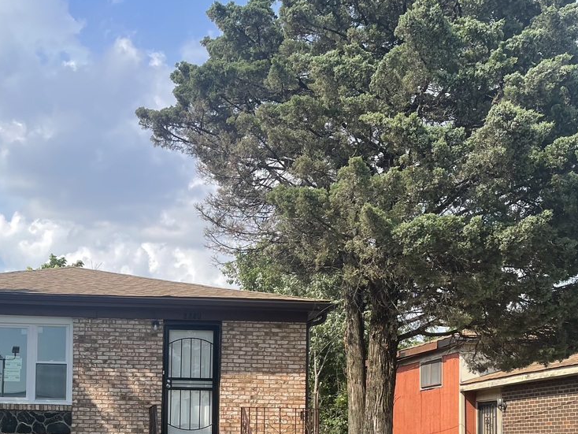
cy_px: 416
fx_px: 852
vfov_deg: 27.2
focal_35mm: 51
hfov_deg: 36.2
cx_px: 111
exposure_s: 1/2660
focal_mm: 5.1
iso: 32
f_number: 1.6
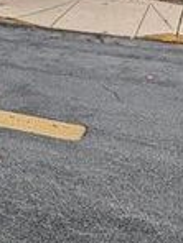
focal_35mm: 72
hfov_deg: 19.9
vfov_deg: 21.9
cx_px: 3
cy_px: -133
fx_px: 508
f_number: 2.2
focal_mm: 2.35
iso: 51
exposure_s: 1/1176
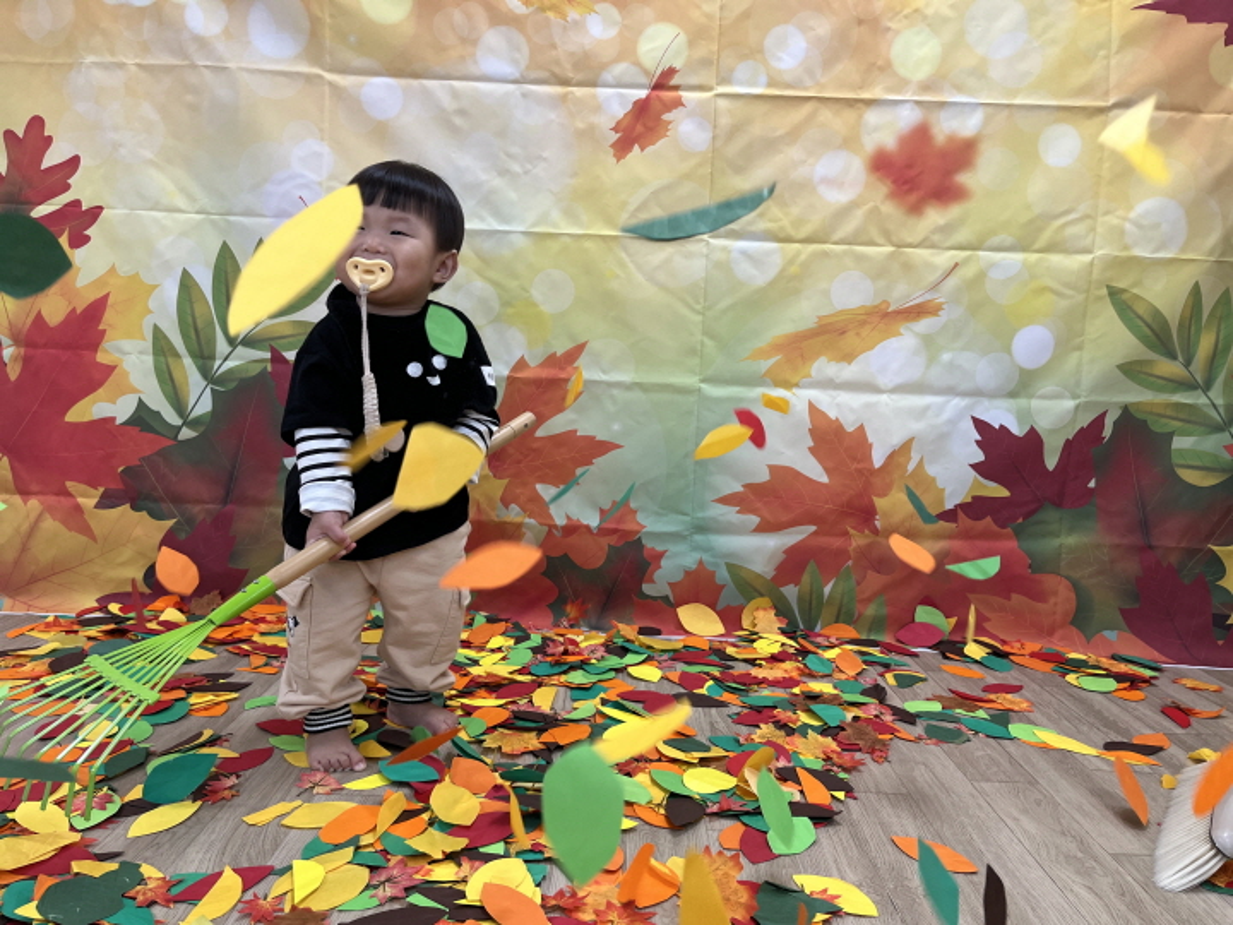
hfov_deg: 67.3
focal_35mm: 26
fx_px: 926
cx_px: 616
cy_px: 462
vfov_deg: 53.1
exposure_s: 1/120
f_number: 1.6
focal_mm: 5.1
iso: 80
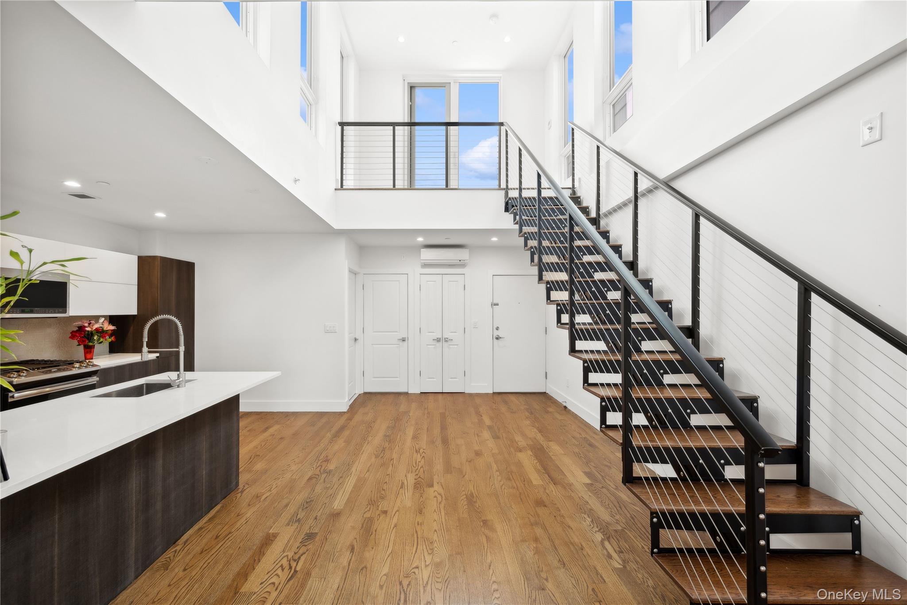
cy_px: 302
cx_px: 454
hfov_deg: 104.3
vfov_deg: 81.2
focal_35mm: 14
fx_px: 353
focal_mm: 14
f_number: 8
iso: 400
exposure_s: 1/25
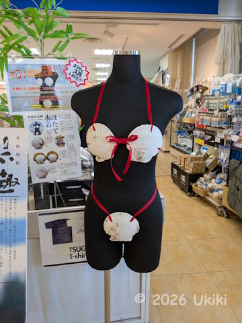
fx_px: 224
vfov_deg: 71.6
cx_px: 121
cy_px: 162
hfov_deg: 56.8
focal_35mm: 24
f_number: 1.7
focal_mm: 4.53
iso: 52
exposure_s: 1/30
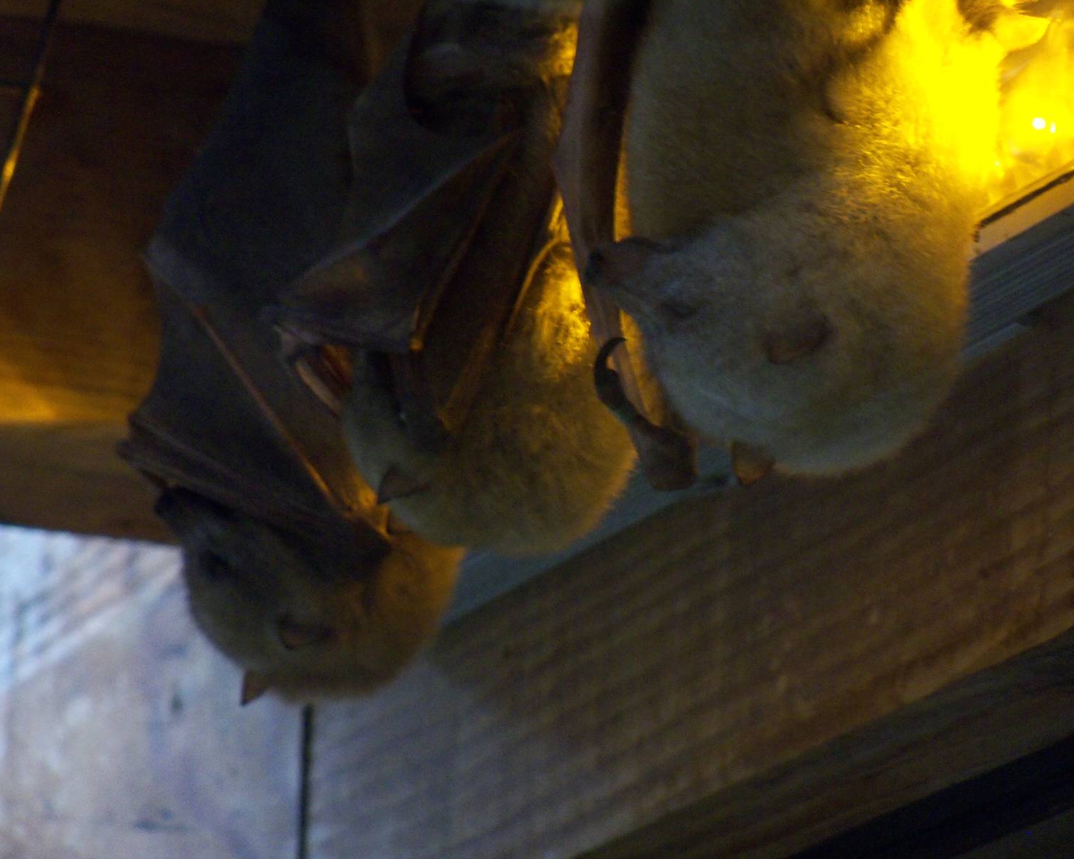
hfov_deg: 6.5
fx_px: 9503
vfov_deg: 5.2
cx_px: 525
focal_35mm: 299
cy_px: 428
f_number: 4.5
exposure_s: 1/30
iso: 400
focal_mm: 50.6
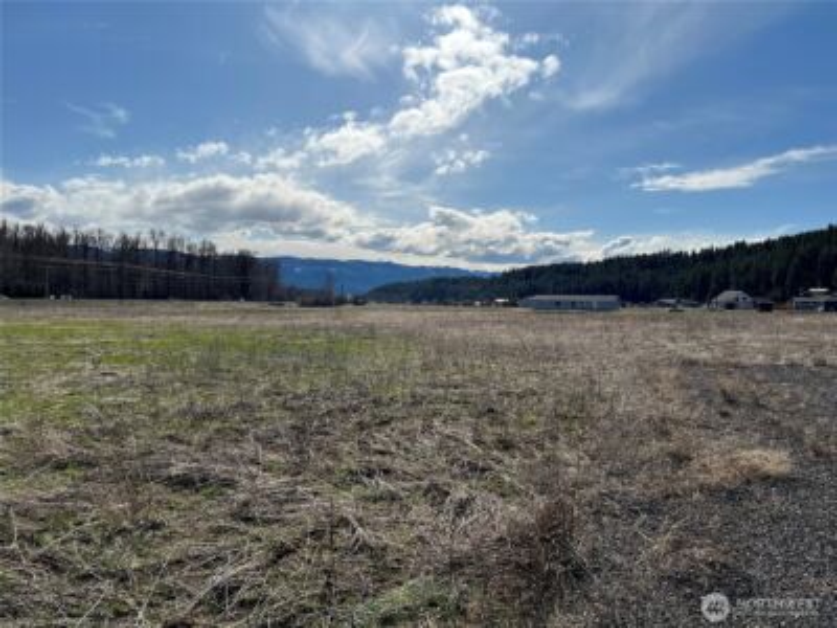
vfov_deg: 53.1
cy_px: 314
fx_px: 629
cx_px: 418
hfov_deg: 67.3
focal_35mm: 26
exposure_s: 1/12658
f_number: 1.5
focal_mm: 5.7
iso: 50
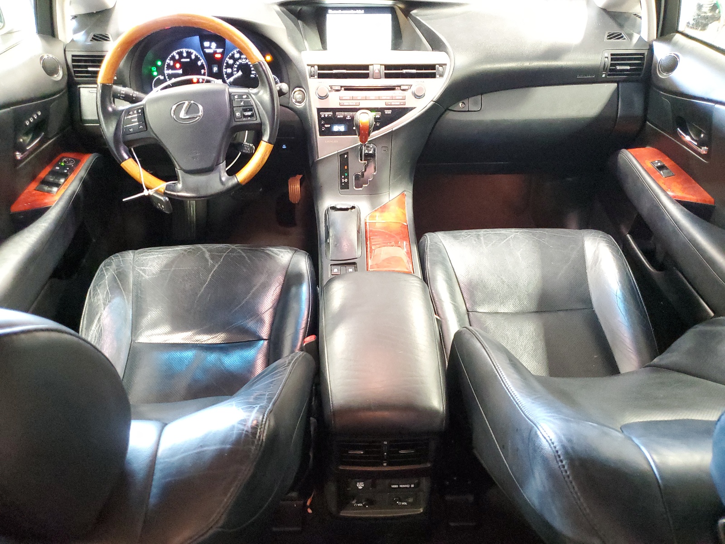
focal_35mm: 26
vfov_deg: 53.1
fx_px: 545
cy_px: 272
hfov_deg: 67.3
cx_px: 362
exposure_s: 1/15
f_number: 1.5
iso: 660
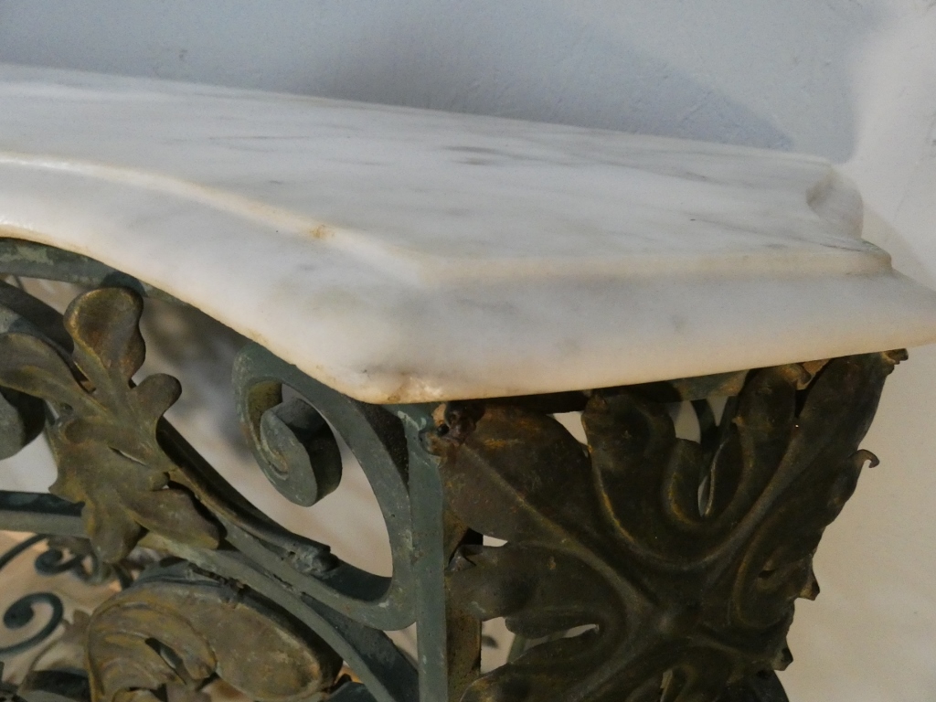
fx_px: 541
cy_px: 351
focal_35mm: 20
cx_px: 468
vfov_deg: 66.0
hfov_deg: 81.7
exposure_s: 1/125
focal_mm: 3.6
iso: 1000
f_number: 2.8
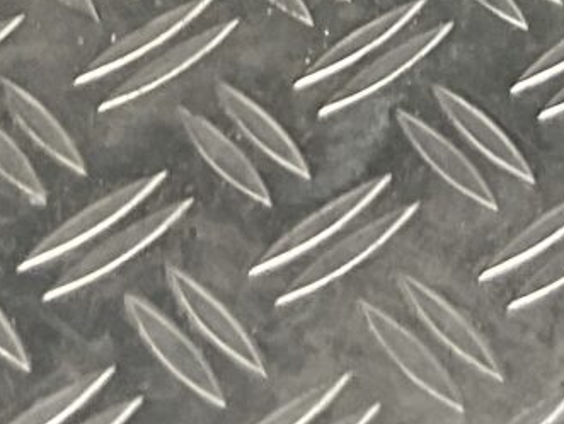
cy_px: -1071
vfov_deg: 5.9
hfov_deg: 8.5
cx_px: 1024
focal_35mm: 224
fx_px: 3654
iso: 40
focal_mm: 3
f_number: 1.8
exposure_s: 1/60
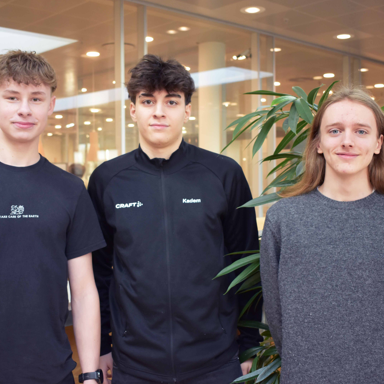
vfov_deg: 36.8
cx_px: 178
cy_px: 192
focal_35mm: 46
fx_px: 577
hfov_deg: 36.8
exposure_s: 1/60
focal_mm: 24
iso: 720
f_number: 4
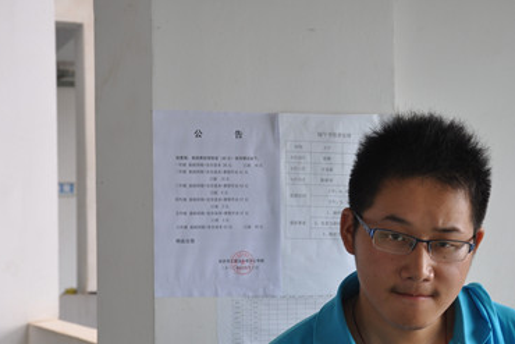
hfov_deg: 20.0
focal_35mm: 102
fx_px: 1460
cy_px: 276
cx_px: 296
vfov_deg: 13.4
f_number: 6.3
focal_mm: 42
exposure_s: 1/40
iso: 200
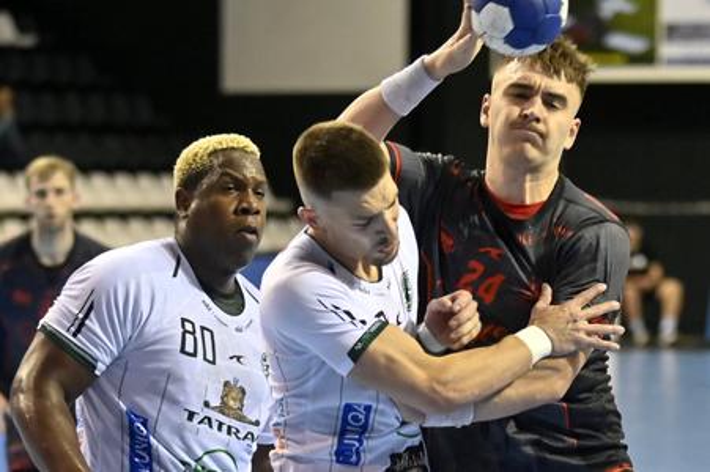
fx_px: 1931
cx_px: 355
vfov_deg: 13.9
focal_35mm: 98
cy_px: 236
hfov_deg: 20.8
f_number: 2.8
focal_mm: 98
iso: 3200
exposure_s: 1/1600
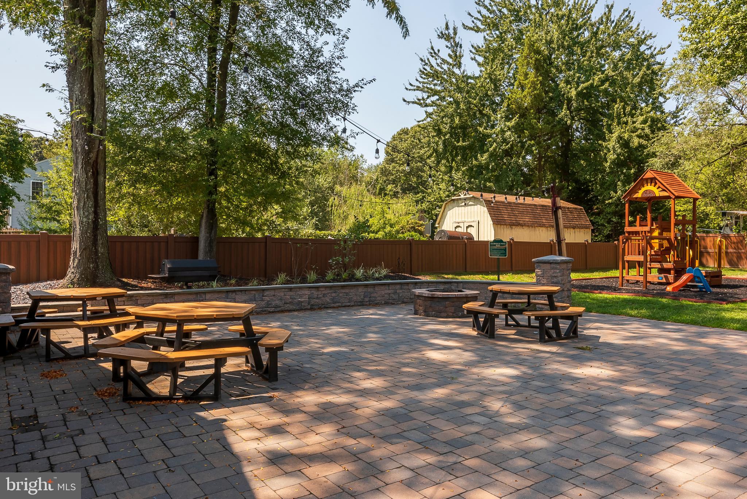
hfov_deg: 71.5
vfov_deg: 51.3
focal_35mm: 25
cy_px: 250
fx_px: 519
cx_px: 374
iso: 400
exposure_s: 1/80
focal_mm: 25
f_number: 16
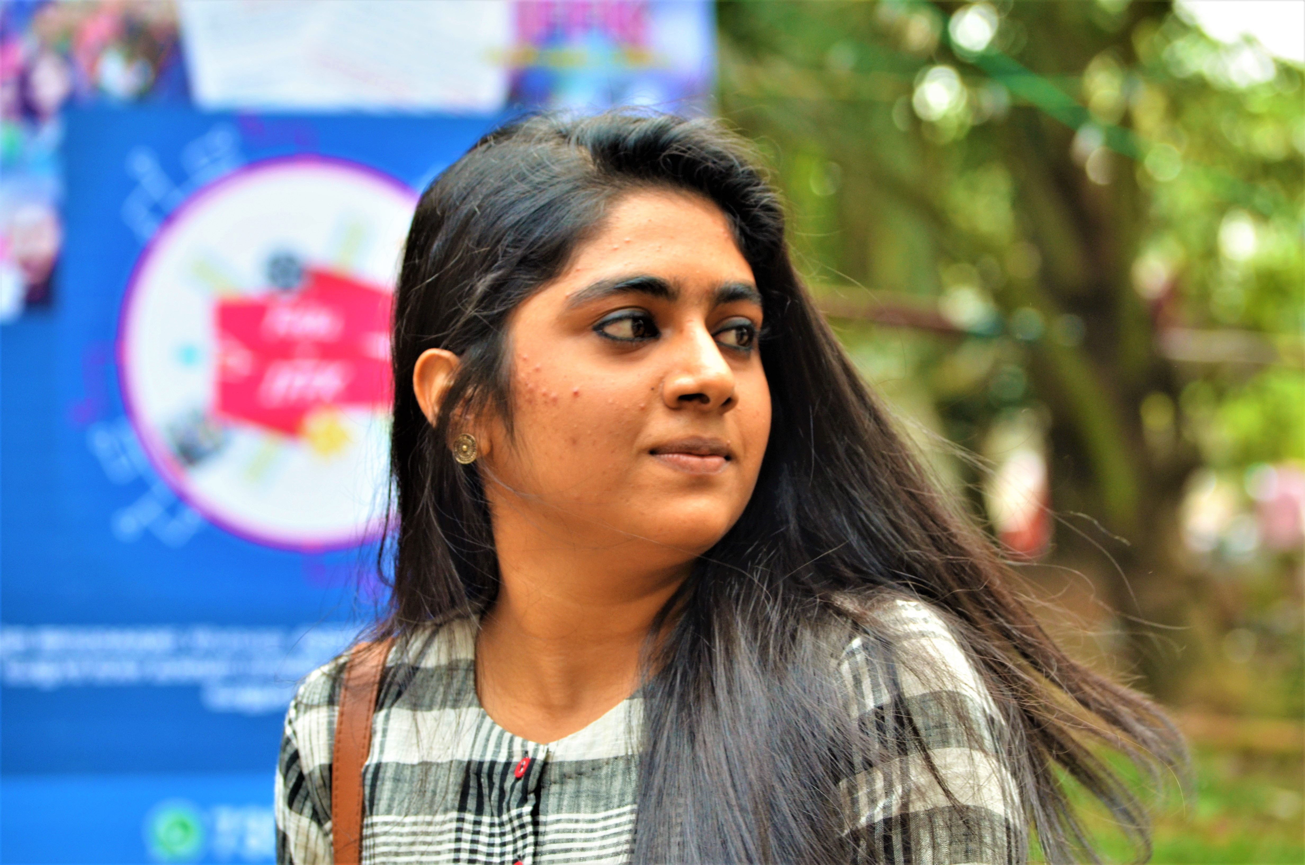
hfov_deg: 14.0
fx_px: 5318
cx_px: 652
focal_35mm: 147
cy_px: 432
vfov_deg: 9.3
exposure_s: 1/320
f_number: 5.6
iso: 640
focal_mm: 98
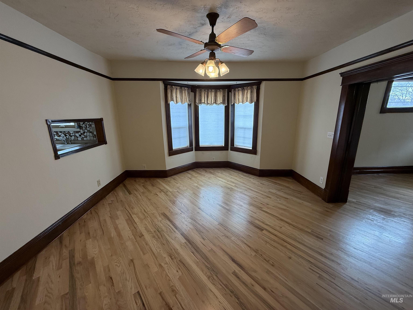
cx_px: 206
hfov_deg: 102.1
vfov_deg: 85.7
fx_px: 167
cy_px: 155
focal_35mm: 14
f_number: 2.2
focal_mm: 2.22
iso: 160
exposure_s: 1/120
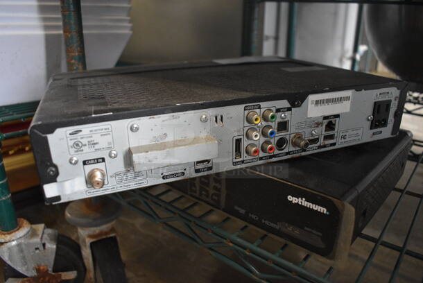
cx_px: 212
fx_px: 318
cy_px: 142
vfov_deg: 48.0
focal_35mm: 27
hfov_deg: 67.3
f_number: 3.5
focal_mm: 18
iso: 2200
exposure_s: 1/125
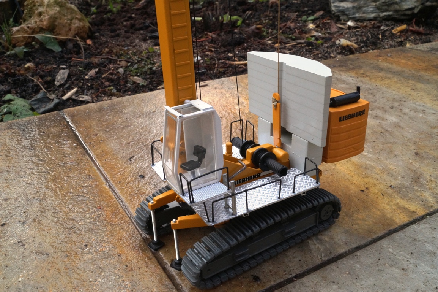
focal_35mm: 36
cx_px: 219
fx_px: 438
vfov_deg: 36.8
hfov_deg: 53.2
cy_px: 146
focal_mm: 24
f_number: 20
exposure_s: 1/60
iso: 1000
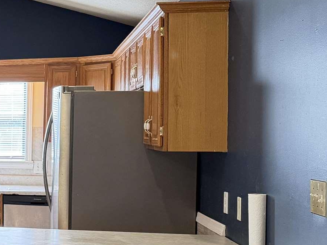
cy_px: 143
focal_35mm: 83
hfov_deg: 19.2
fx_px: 784
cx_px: -223
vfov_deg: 17.8
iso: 400
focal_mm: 6.76
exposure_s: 1/120
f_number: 1.78
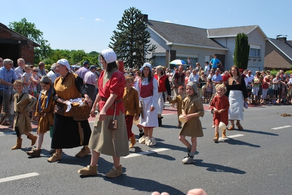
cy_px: 98
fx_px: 317
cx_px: 146
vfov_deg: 34.3
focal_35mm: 39
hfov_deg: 49.5
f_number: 8
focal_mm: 26
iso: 100
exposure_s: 1/200
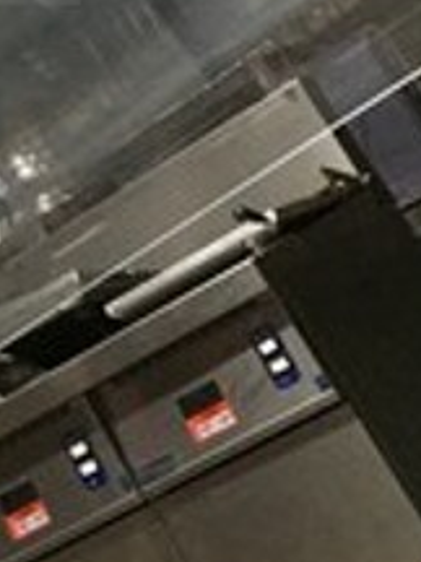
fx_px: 1768
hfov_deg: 12.9
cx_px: -208
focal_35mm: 109
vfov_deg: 17.2
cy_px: -131
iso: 50
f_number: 2.2
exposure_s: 1/4
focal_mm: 4.15
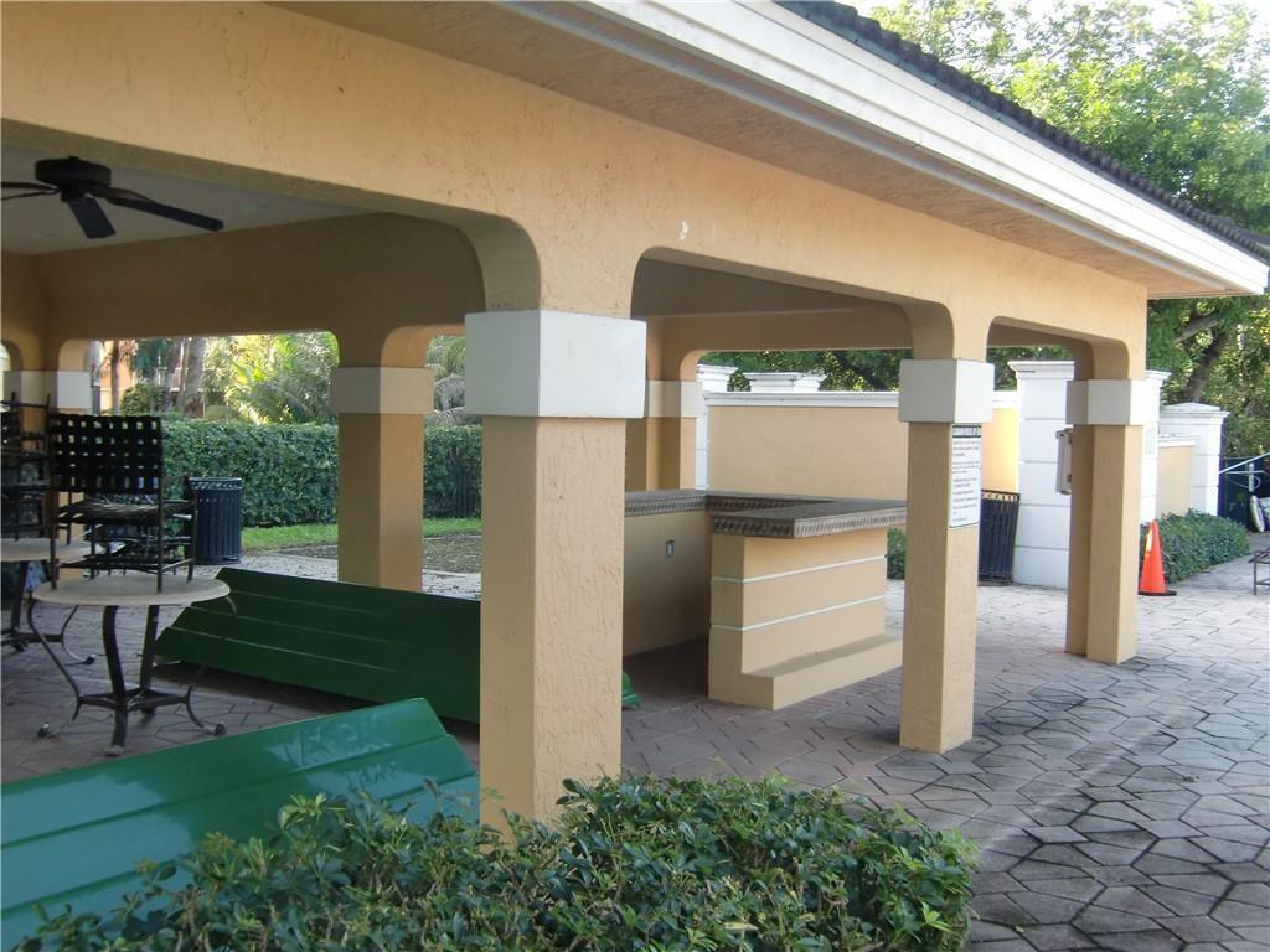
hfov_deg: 54.0
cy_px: 476
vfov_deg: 41.8
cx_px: 635
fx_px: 1247
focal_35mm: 34
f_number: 3.6
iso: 100
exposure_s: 1/60
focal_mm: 6.1
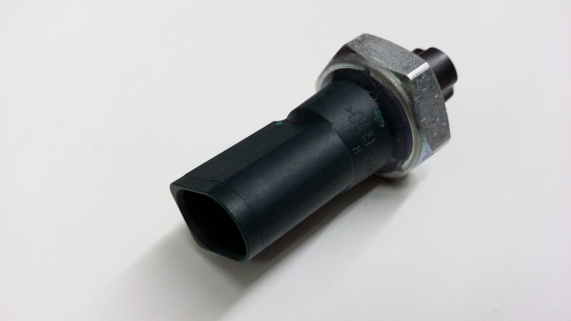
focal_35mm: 35
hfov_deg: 56.6
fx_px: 530
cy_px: 178
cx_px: 286
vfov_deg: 33.7
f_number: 2.4
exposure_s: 1/15
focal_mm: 3.4
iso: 160
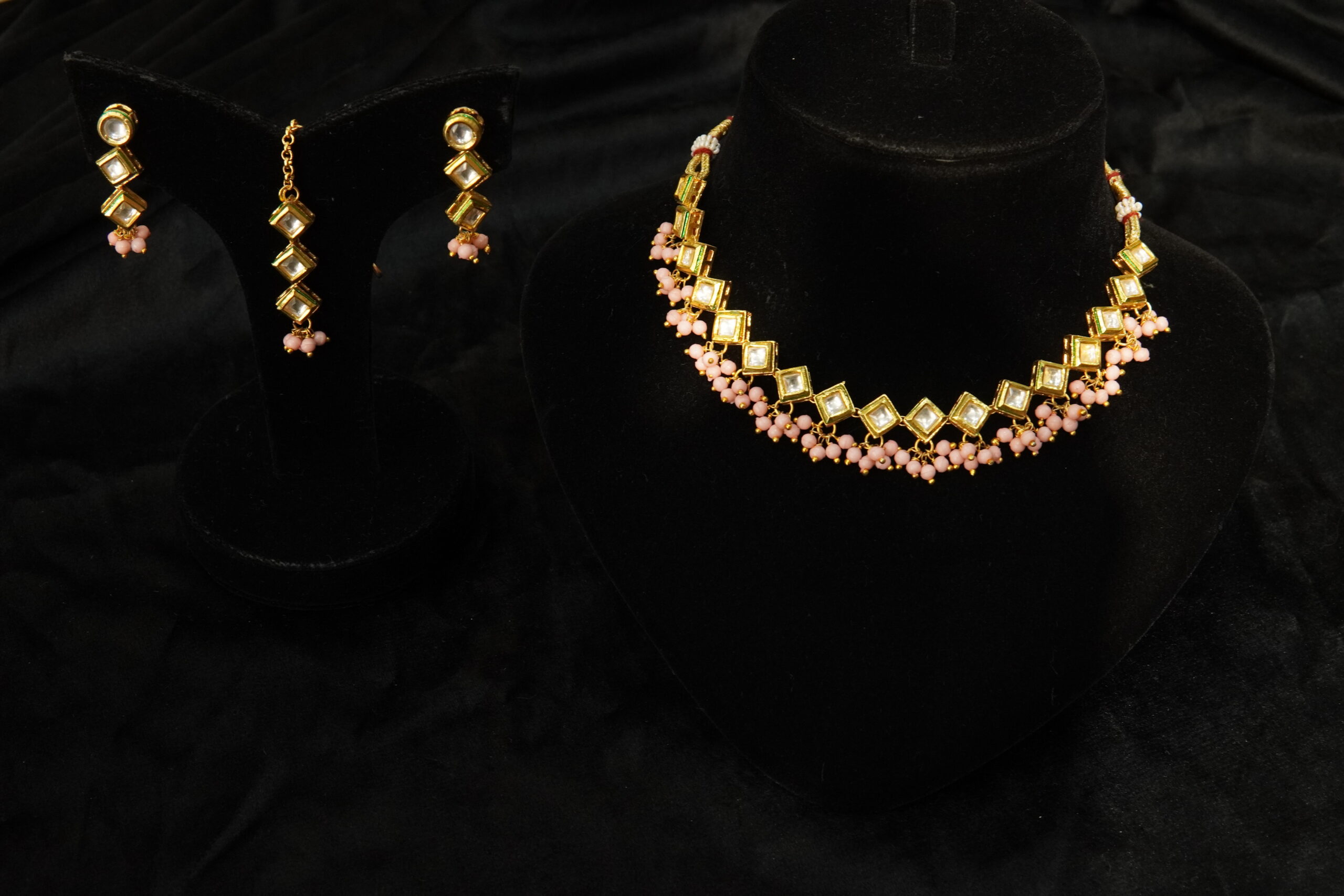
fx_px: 1680
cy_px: 448
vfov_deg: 29.9
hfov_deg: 43.6
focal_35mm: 45
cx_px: 672
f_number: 8
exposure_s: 1/80
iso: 2000
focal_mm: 30
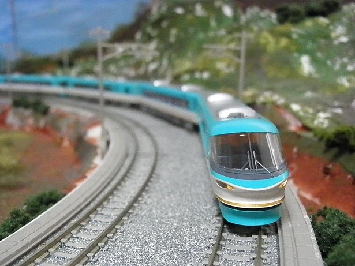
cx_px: 178
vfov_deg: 35.1
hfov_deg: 45.8
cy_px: 133
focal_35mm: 41
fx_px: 420
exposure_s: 1/80
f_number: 3.9
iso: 3200
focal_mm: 7.3
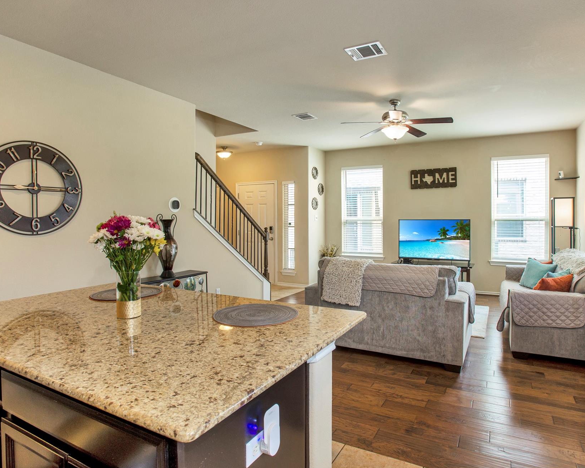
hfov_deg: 80.2
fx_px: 346
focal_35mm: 20
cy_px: 232
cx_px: 318
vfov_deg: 68.1
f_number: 7.1
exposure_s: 1/20
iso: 200
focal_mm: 17
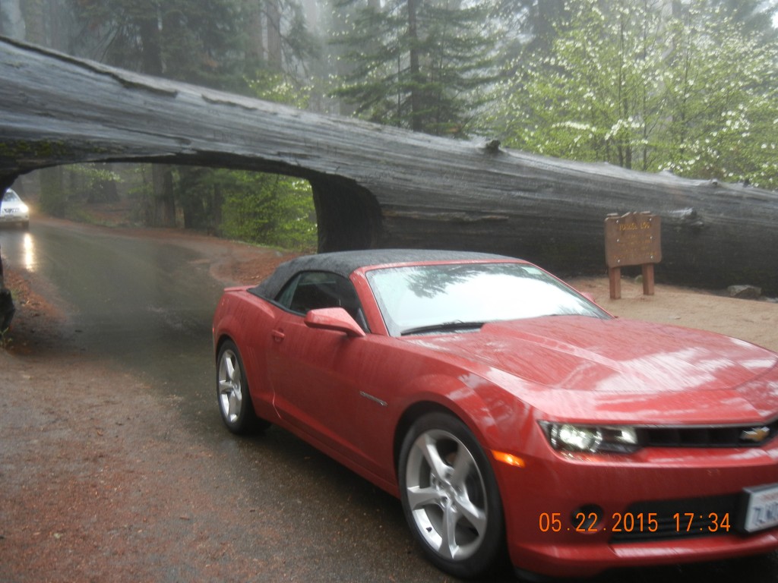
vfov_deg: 41.8
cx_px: 389
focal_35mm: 34
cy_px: 292
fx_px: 764
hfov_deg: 54.0
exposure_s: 1/81.7
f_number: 3.6
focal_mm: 6.2
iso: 160
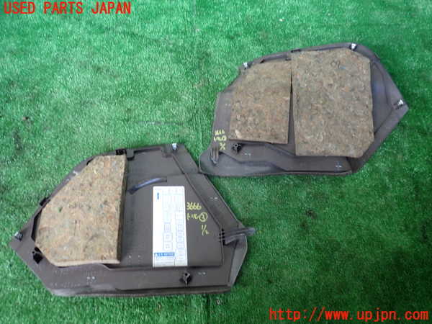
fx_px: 374
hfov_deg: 60.0
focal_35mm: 30
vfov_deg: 46.8
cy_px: 162
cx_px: 216
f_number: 2.3
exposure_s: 1/40
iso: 200
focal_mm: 5.4
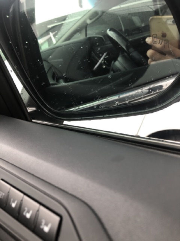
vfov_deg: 63.4
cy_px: 120
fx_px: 194
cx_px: 90
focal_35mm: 28
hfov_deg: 49.7
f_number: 1.8
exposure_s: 1/30
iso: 20
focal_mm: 3.99
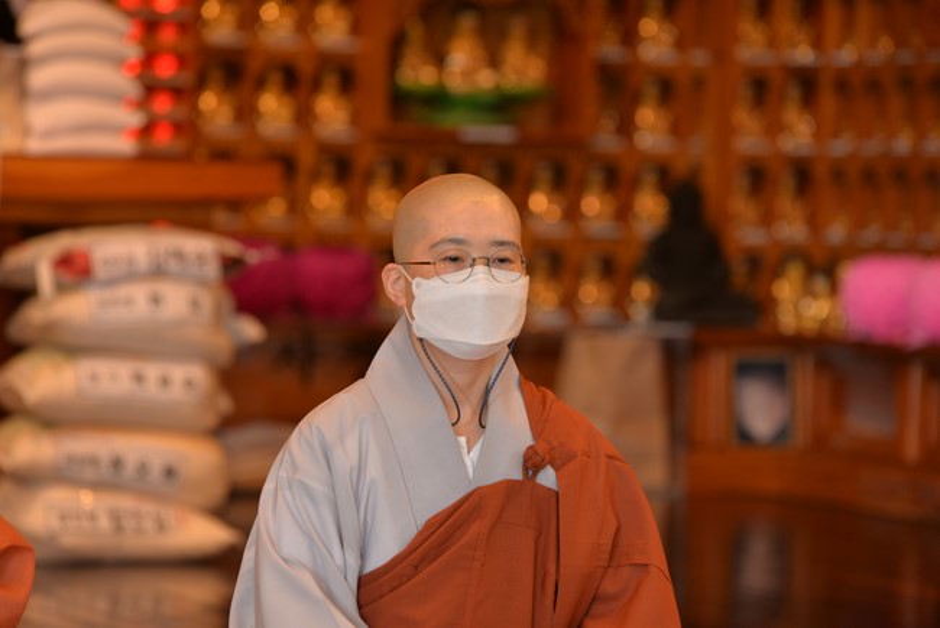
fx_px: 5224
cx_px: 470
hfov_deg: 10.3
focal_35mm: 200
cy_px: 314
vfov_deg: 6.9
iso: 800
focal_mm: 200
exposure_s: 1/60
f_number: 4
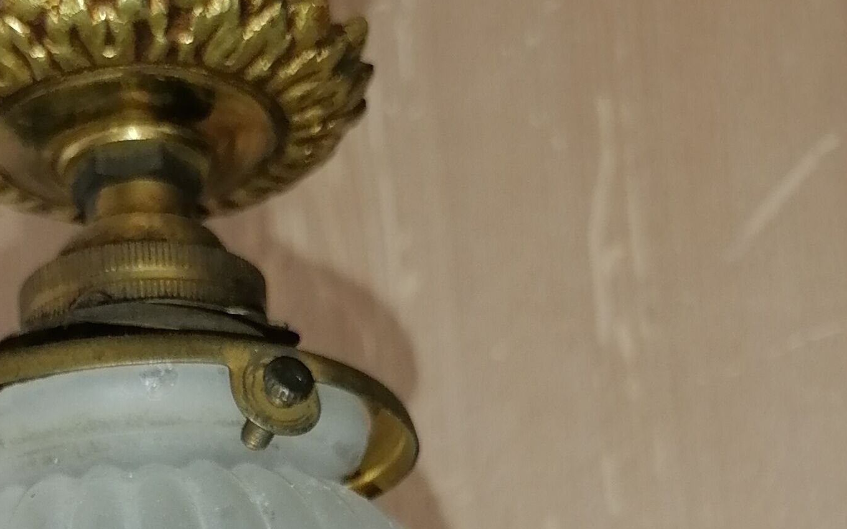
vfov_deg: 14.7
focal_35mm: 81
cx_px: 240
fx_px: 1870
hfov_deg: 25.3
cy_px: 849
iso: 80
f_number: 1.8
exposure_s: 1/100
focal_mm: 5.4
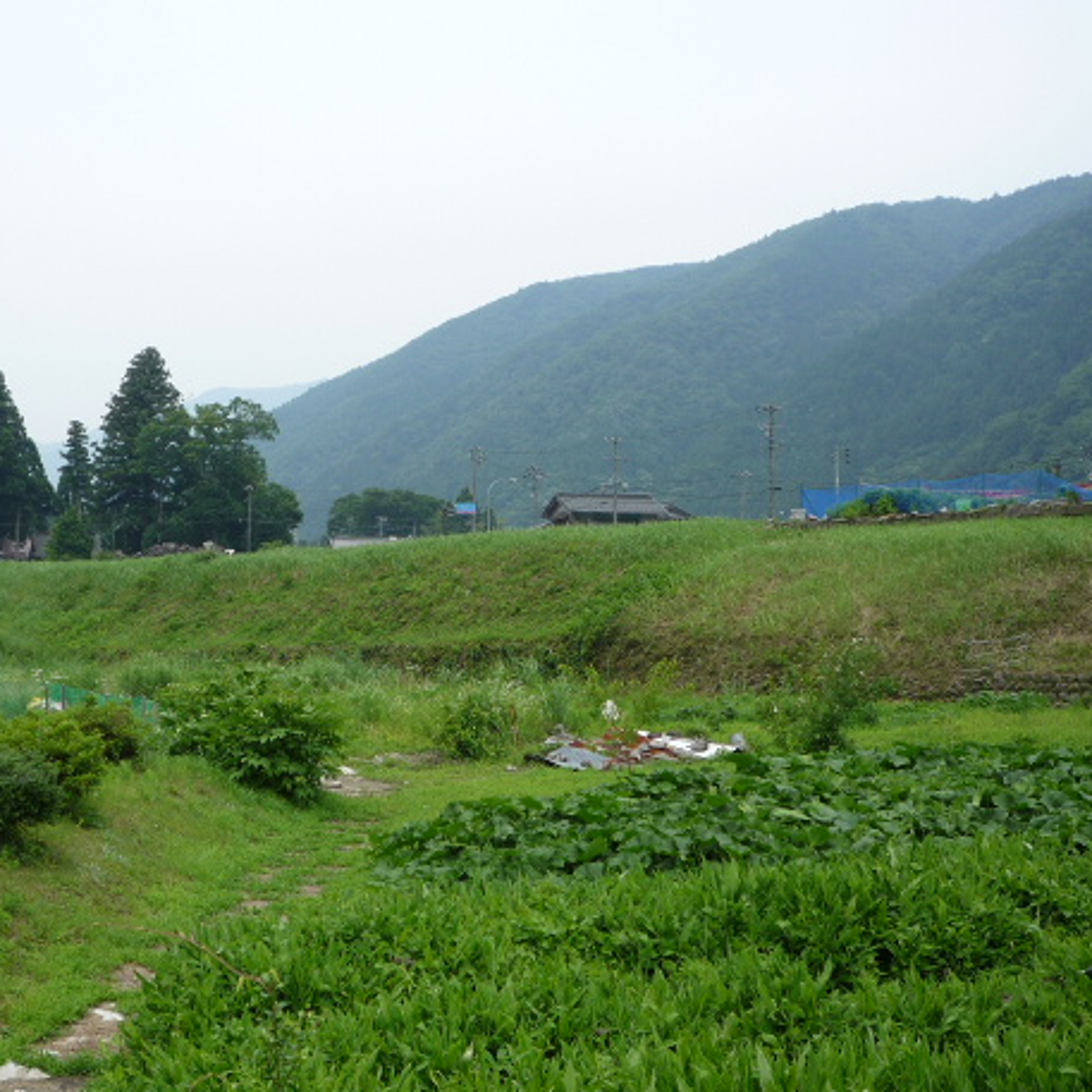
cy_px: 530
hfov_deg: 32.6
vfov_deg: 32.8
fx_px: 1856
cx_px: 411
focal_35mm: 52
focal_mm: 7.3
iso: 100
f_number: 4.1
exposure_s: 1/640
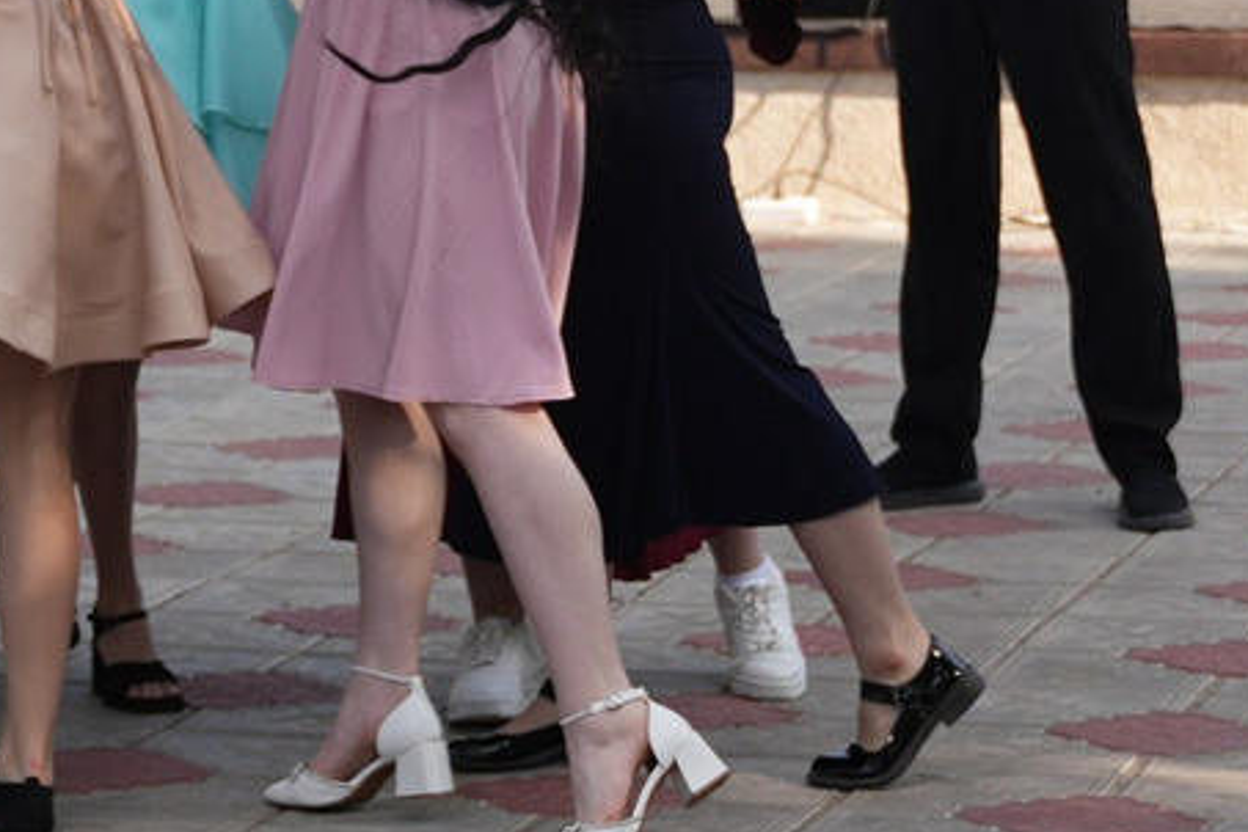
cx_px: 30
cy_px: -67
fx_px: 6675
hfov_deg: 10.6
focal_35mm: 193
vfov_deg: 7.1
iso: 160
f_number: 2.8
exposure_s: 1/500
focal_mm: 34.1
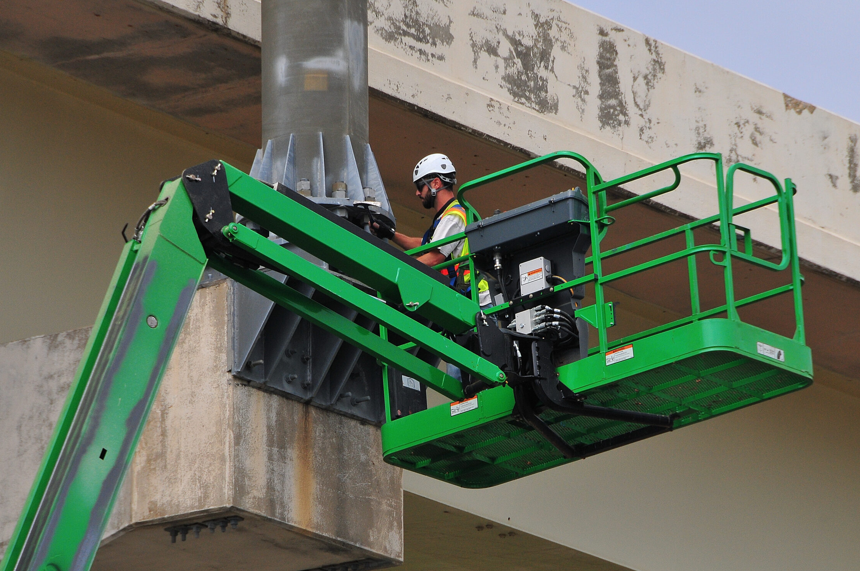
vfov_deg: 4.0
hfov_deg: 6.0
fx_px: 8208
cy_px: 292
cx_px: 461
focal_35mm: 344
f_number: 11
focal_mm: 200
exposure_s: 1/500
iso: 400
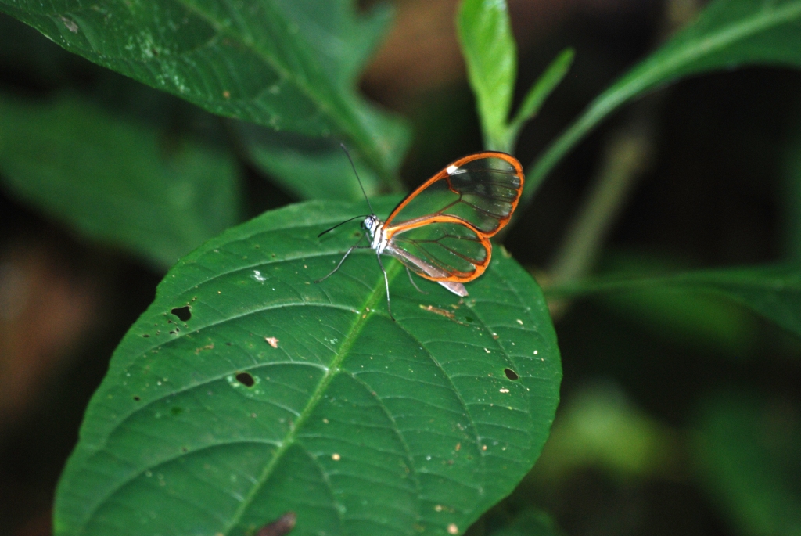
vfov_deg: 4.2
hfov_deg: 6.2
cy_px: 268
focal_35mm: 330
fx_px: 7350
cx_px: 400
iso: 400
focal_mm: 220
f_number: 5.3
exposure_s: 1/60
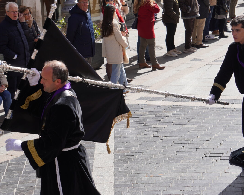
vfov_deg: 16.4
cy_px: 98
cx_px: 124
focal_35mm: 94
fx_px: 676
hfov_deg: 20.5
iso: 100
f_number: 7.1
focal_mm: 55
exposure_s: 1/250
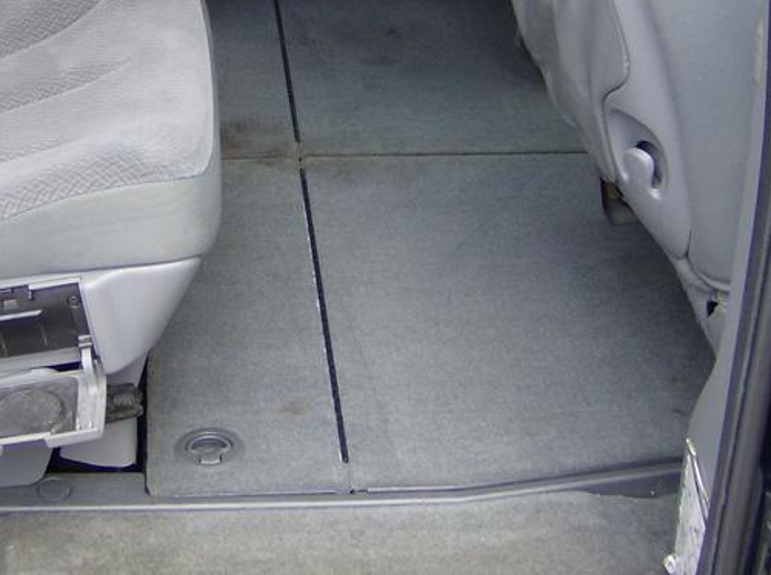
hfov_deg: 26.1
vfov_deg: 19.3
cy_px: 15
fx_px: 1645
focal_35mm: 74
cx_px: 223
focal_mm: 6
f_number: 2.8
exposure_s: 1/147
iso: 100
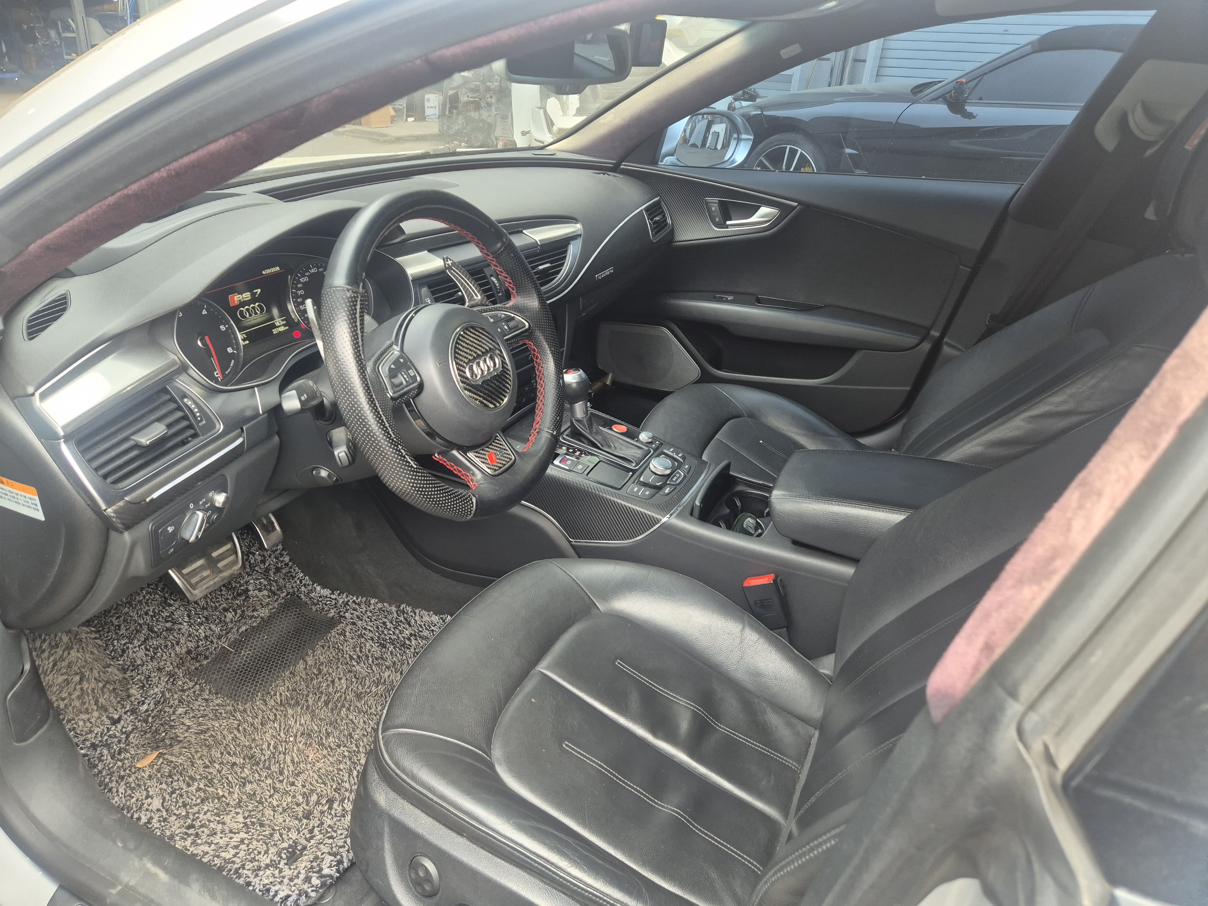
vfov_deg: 58.9
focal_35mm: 23
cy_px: 453
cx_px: 604
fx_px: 803
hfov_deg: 73.9
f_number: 1.8
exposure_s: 1/180
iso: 160
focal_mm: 5.4
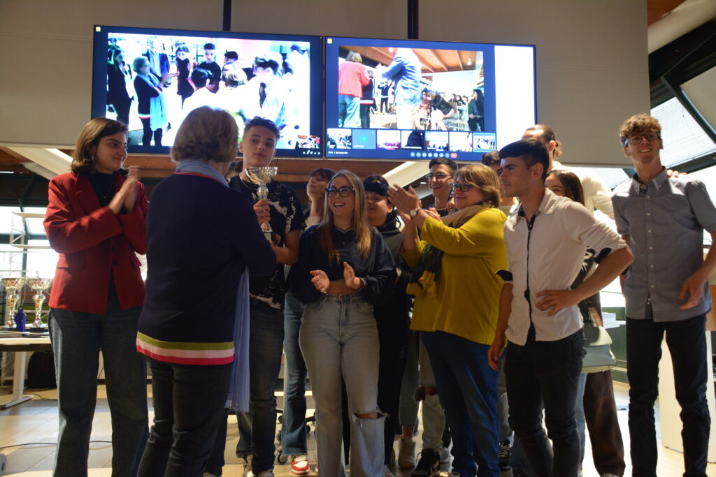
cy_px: 238
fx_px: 656
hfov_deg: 57.2
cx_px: 358
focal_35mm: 33
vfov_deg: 40.0
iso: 1250
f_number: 3.8
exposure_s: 1/30
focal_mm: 22
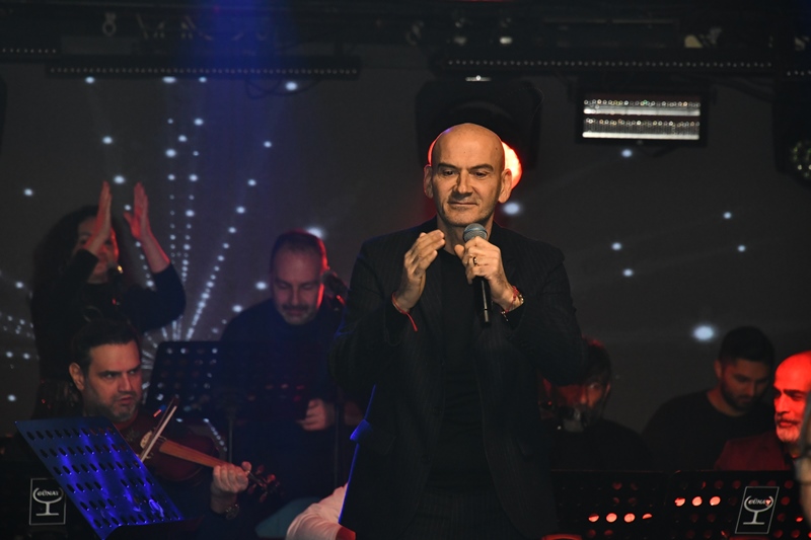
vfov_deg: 4.6
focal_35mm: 300
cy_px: 270
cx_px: 406
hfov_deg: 6.9
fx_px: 6757
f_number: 8
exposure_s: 1/200
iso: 2500
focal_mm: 300
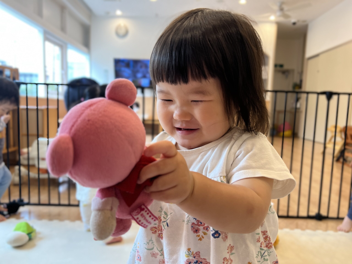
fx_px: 264
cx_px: 176
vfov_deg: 53.1
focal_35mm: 26
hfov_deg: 67.3
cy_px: 132
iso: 80
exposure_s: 1/50
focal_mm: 5.7
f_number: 1.5
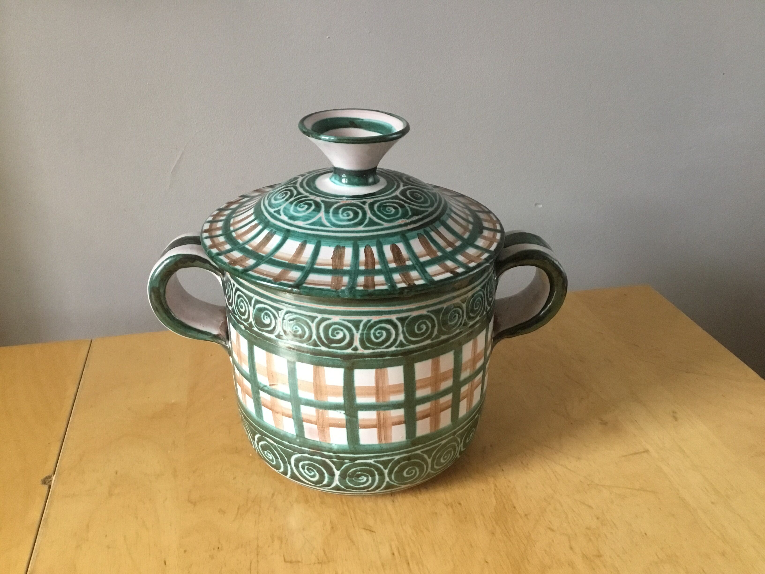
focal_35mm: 31
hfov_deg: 58.4
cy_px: 287
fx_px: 685
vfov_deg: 45.4
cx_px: 382
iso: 250
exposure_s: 1/33
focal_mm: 3.3
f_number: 2.4
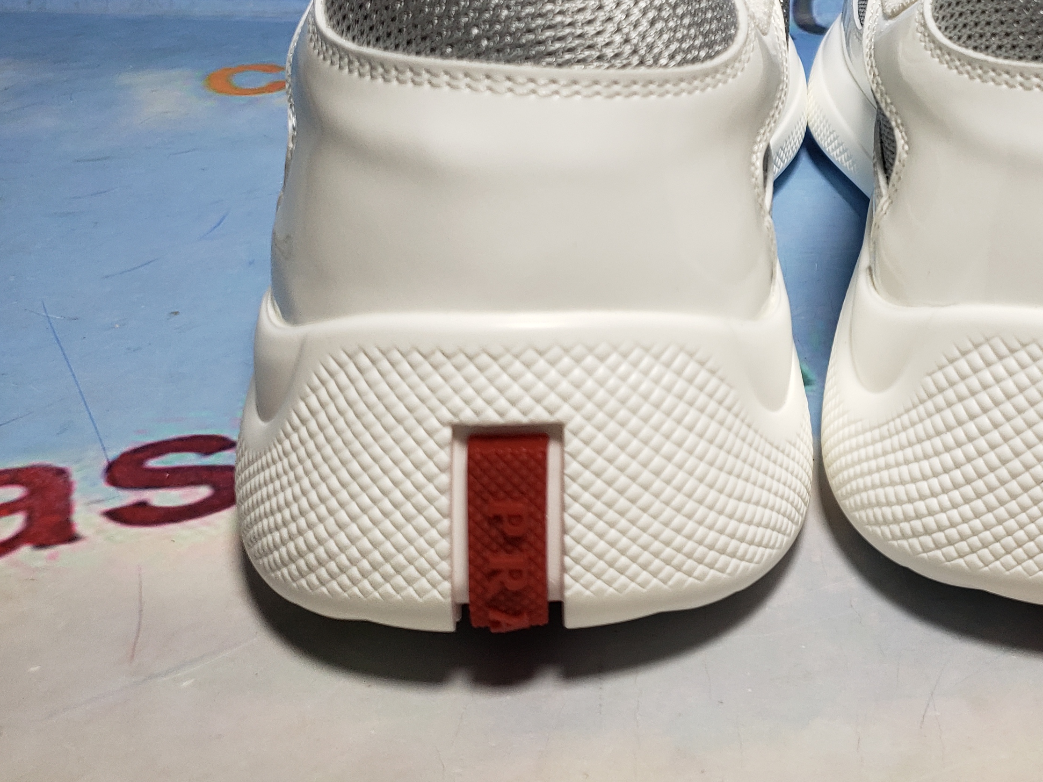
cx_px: 840
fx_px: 1416
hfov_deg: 38.8
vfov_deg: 30.1
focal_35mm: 47
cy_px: 146
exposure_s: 1/622
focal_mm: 4.3
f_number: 1.5
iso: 50
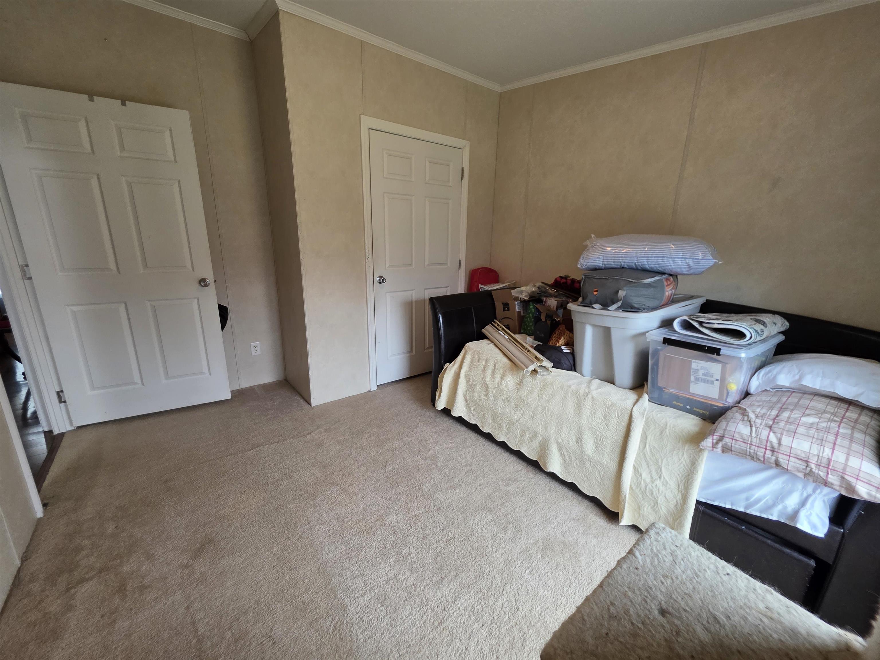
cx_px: 440
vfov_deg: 89.9
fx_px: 330
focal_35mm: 13
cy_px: 330
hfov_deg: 106.2
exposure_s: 1/120
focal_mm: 2.2
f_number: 1.9
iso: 200
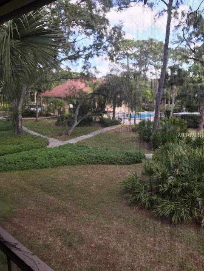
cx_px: 102
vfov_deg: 63.4
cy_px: 136
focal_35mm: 28
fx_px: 220
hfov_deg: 49.7
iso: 20
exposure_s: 1/179
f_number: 1.8
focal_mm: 3.99
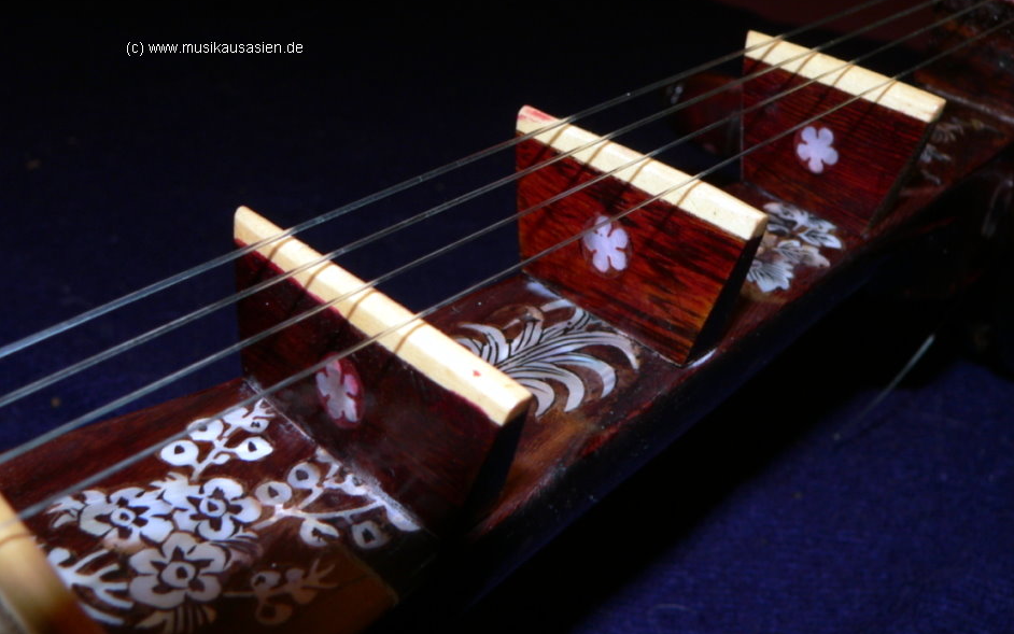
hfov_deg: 50.4
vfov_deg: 32.7
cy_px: 260
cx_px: 517
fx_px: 1078
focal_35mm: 39
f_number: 4
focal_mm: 6
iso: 80
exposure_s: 1/60
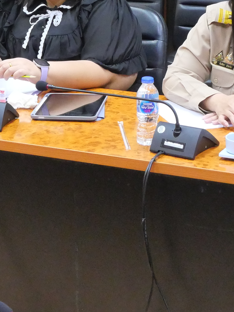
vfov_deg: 16.6
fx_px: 1036
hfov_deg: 12.9
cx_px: 101
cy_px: -24
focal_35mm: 115
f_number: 6.3
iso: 3200
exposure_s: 1/15
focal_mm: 18
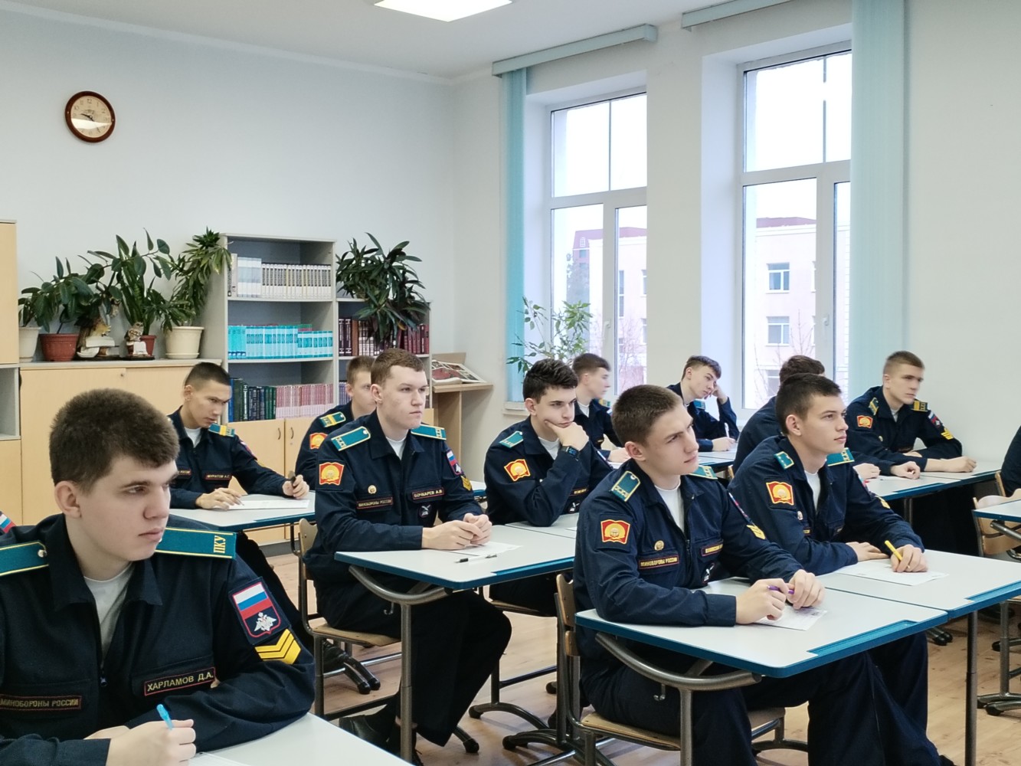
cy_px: 383
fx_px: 1180
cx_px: 510
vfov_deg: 36.0
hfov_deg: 46.8
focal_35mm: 40
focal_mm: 4.75
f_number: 1.8
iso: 433
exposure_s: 1/33.3
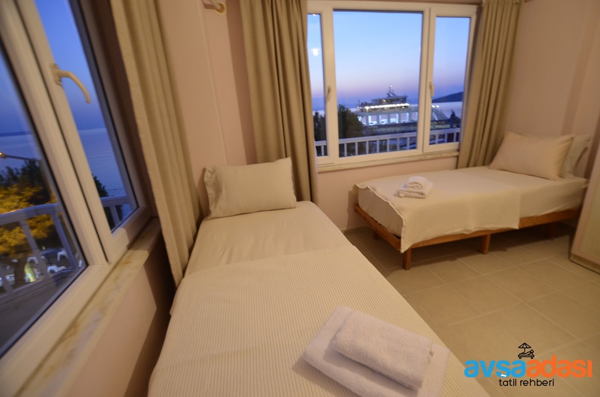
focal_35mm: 15
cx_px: 300
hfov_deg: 100.5
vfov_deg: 77.1
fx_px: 249
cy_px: 198
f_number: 3.5
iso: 800
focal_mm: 10
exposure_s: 1/30
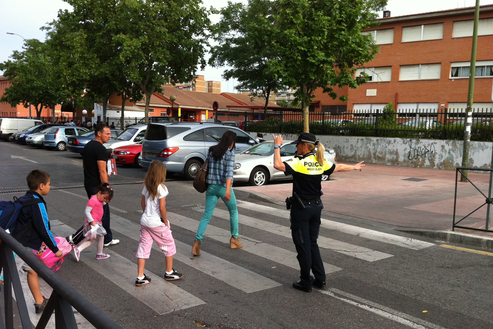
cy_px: 175
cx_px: 244
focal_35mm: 37
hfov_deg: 51.9
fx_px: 507
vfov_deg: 35.9
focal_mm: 3.85
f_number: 2.8
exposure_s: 1/419
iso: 80
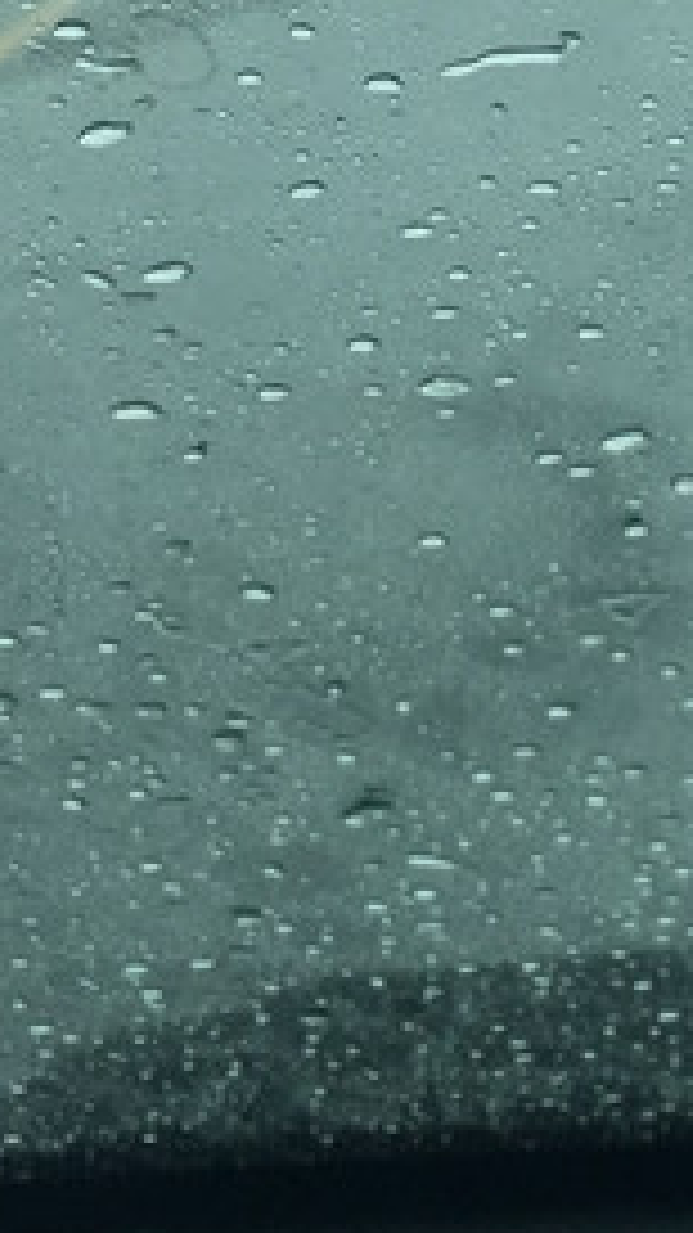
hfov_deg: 9.8
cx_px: 731
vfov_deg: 16.7
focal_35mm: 123
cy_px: -216
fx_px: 4021
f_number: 2.2
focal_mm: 4.15
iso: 32
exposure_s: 1/527
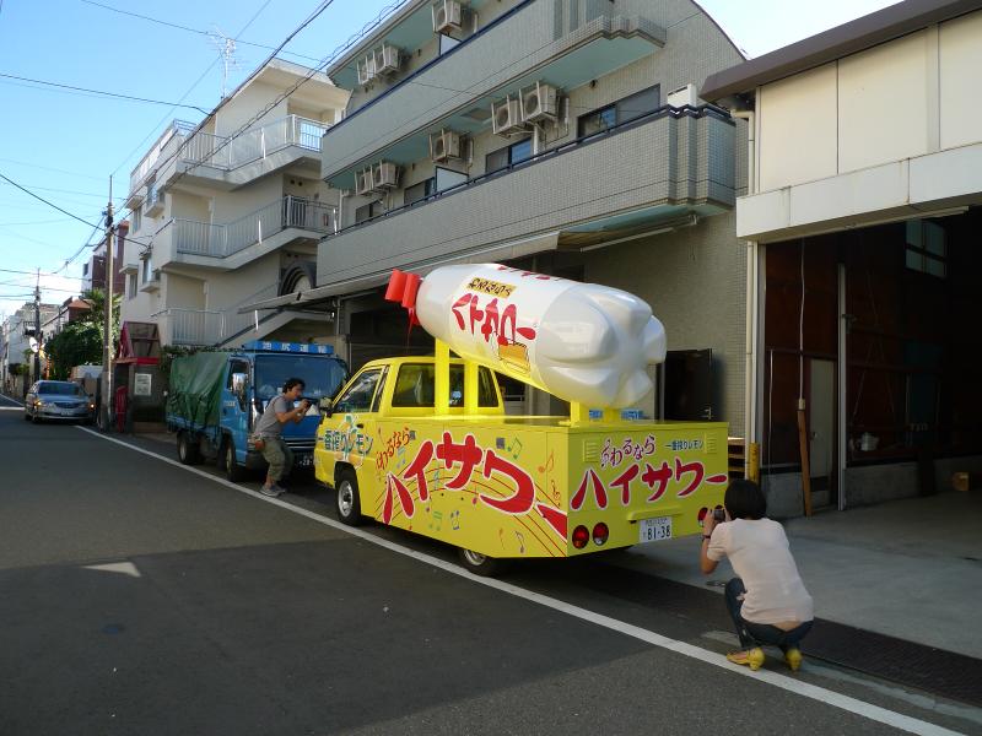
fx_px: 681
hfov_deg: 71.6
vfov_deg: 56.8
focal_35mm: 24
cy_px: 368
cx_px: 491
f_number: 2.8
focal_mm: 5.1
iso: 80
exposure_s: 1/500
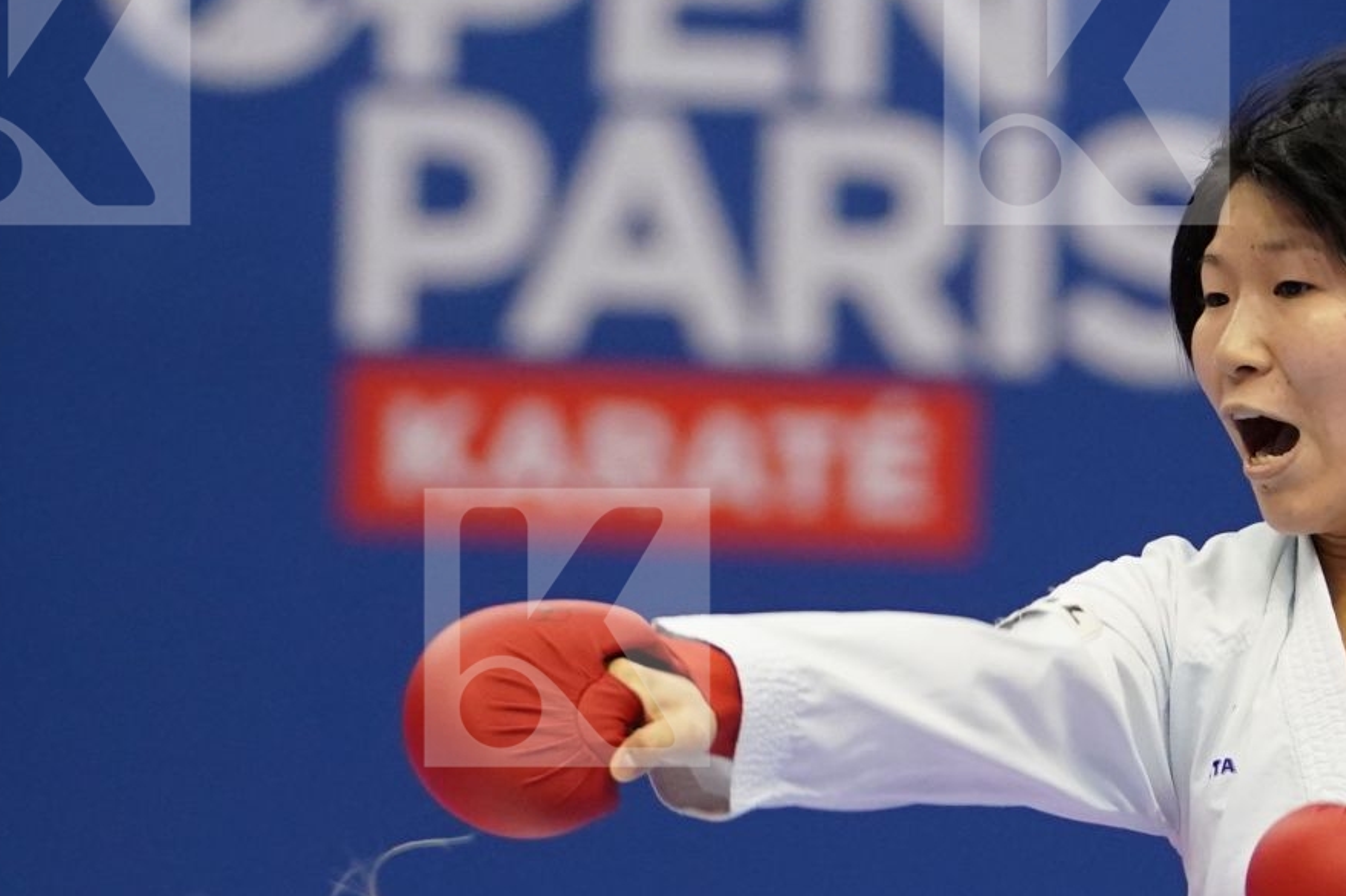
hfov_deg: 5.0
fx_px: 15400
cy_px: 628
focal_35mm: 412
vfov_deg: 3.3
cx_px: 1087
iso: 3200
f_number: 2.8
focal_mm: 134
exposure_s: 1/1000
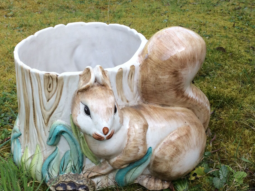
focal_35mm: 45
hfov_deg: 41.6
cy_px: 105
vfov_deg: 32.1
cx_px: 87
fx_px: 331
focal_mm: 3.3
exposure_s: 1/156
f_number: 2.4
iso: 32
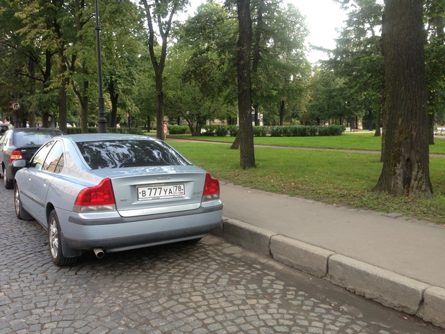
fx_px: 424
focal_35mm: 33
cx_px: 222
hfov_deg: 55.4
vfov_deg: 42.9
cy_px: 167
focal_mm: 4.13
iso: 50
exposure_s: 1/128
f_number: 2.4
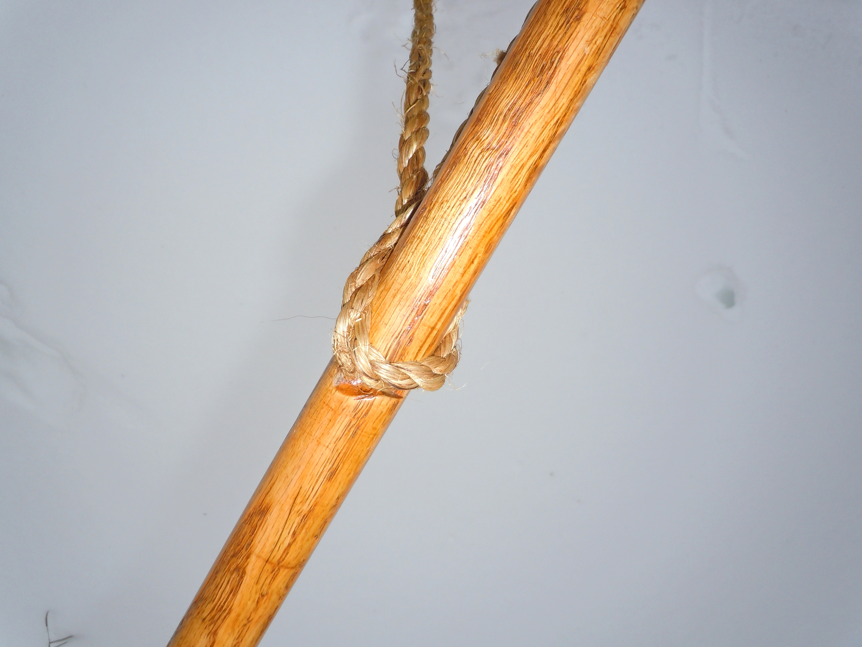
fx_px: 697
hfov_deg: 63.4
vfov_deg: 49.7
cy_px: 324
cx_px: 431
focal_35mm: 28
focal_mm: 5
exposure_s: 1/400
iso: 100
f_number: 3.7
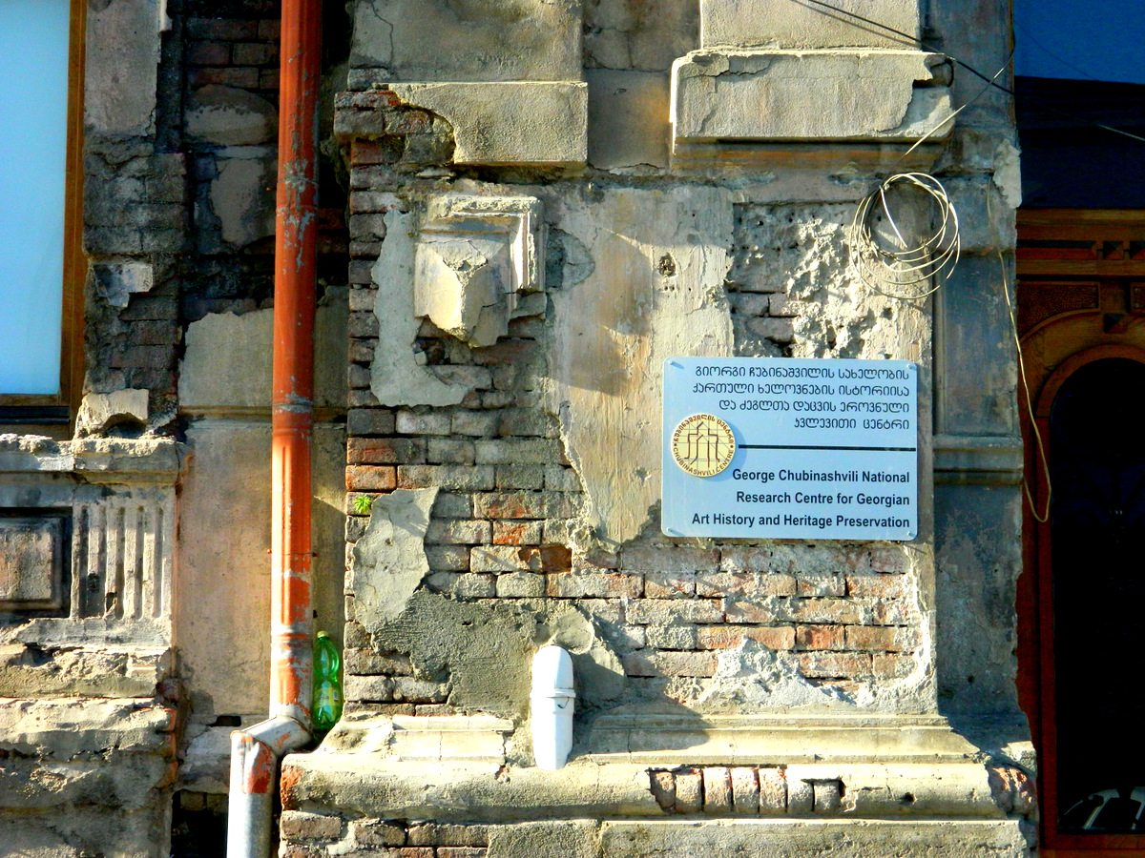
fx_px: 2315
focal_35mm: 70
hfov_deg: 27.8
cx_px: 572
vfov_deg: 21.0
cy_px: 429
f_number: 4
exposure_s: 1/400
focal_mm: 12.6
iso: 200
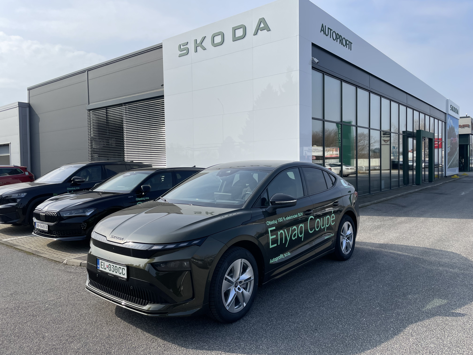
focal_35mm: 26
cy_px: 178
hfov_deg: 67.3
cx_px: 236
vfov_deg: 53.1
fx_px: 355
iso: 32
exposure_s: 1/3861
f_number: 1.6
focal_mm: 4.2
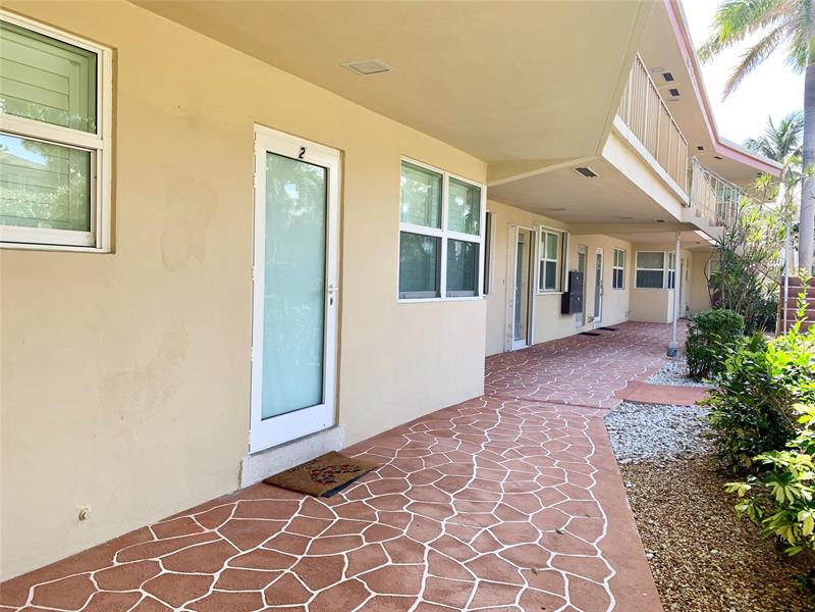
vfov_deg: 53.1
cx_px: 408
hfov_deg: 67.3
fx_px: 612
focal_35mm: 26
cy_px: 306
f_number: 1.8
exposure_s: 1/262
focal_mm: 4.25
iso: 25
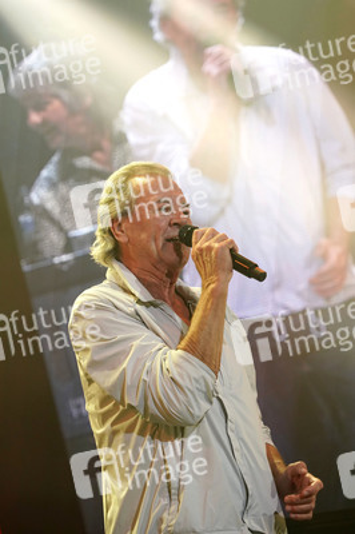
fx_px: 1600
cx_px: 178
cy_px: 267
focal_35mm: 108
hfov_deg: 12.7
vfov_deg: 18.9
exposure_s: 1/640
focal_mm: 108
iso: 1600
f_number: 5
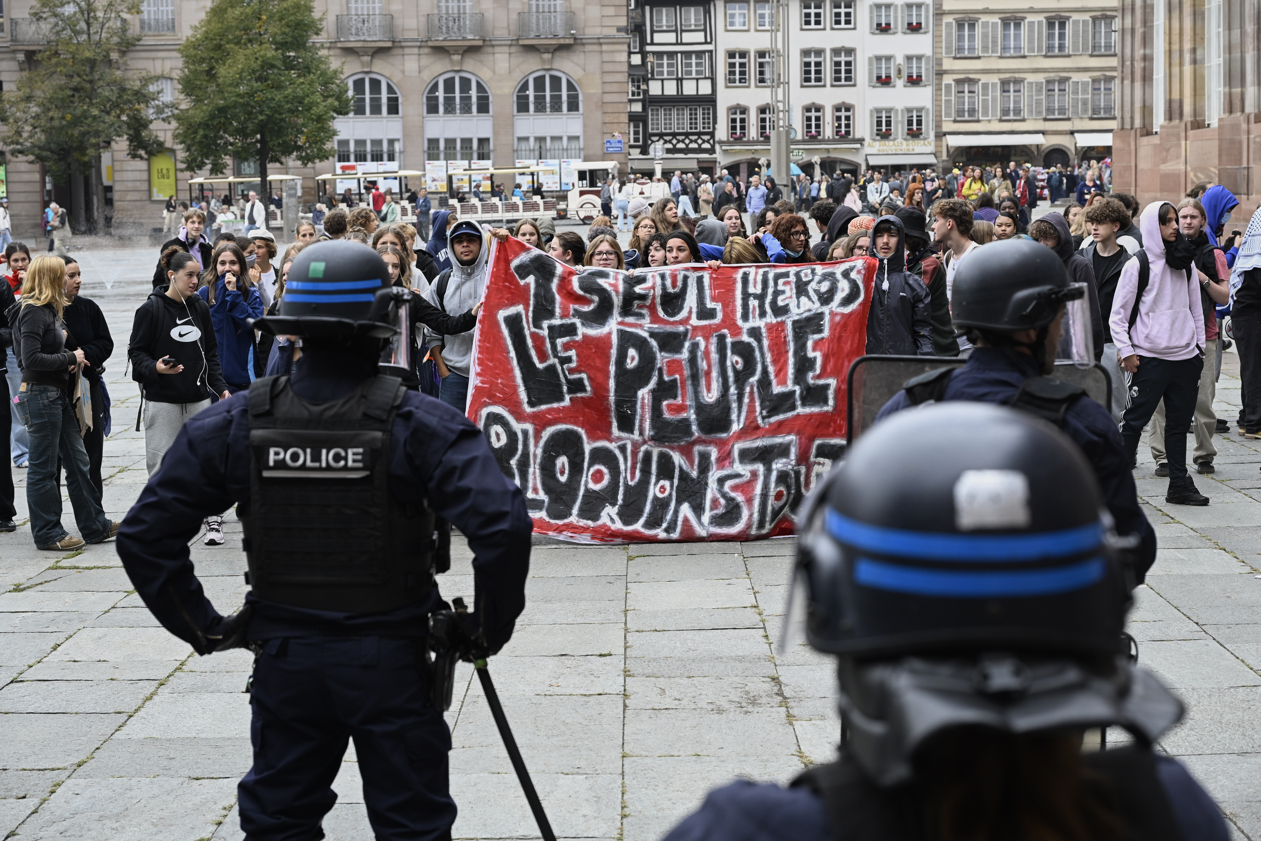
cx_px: 630
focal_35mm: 63
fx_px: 2207
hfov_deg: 31.9
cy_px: 420
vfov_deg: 21.6
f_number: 5.6
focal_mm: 63
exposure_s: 1/640
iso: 800
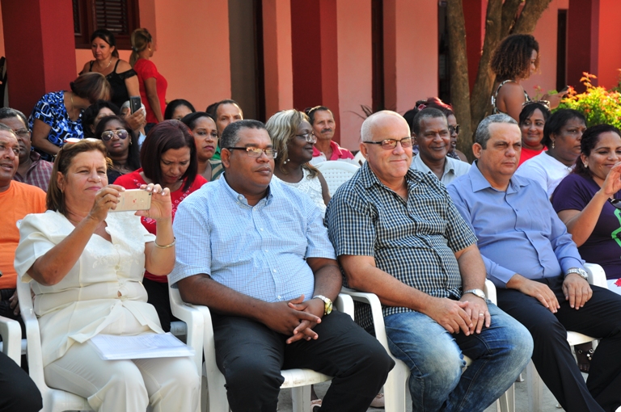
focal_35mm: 75
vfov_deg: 18.1
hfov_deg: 27.0
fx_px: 1292
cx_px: 310
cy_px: 206
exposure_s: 1/125
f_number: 5.6
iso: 200
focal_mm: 50
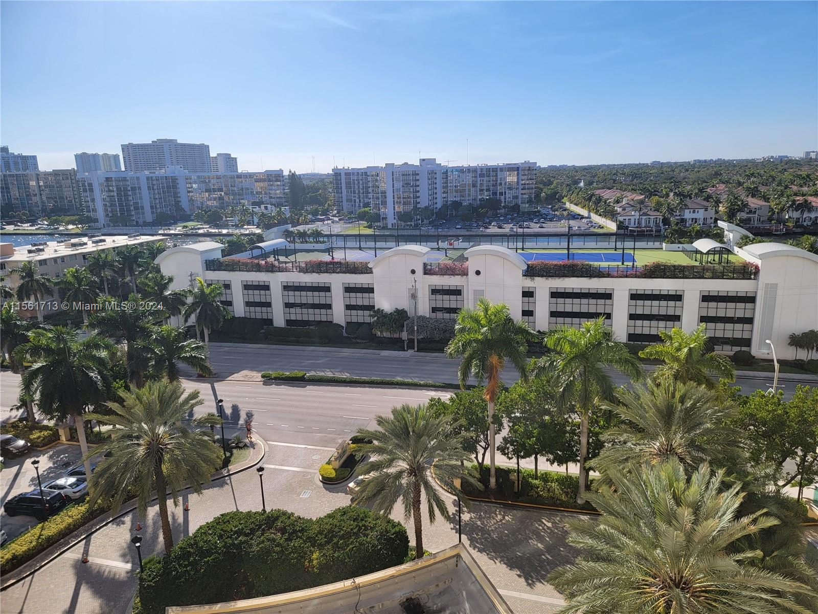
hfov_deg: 71.6
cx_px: 409
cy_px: 307
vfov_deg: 56.8
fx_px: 567
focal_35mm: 24
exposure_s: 1/1215
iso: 16
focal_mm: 6.7
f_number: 1.8
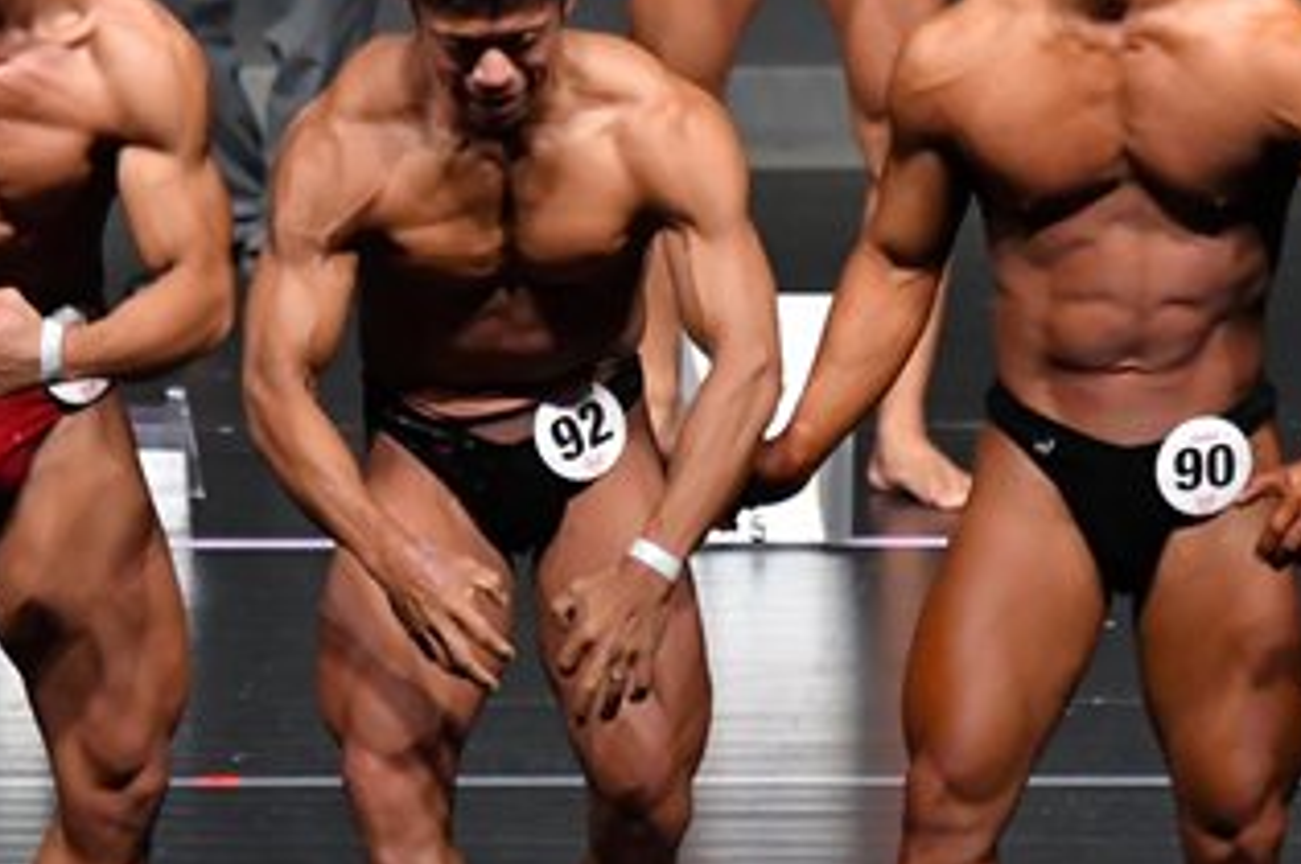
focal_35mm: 699
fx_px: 25235
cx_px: 583
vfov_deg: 2.0
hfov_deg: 3.0
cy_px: 527
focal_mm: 190
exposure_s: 1/400
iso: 5000
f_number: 5.6
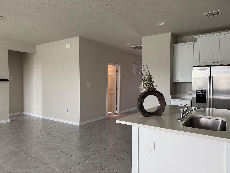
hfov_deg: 71.6
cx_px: 115
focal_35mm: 24
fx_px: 159
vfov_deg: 56.8
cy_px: 86
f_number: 1.78
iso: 160
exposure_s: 1/121
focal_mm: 6.76
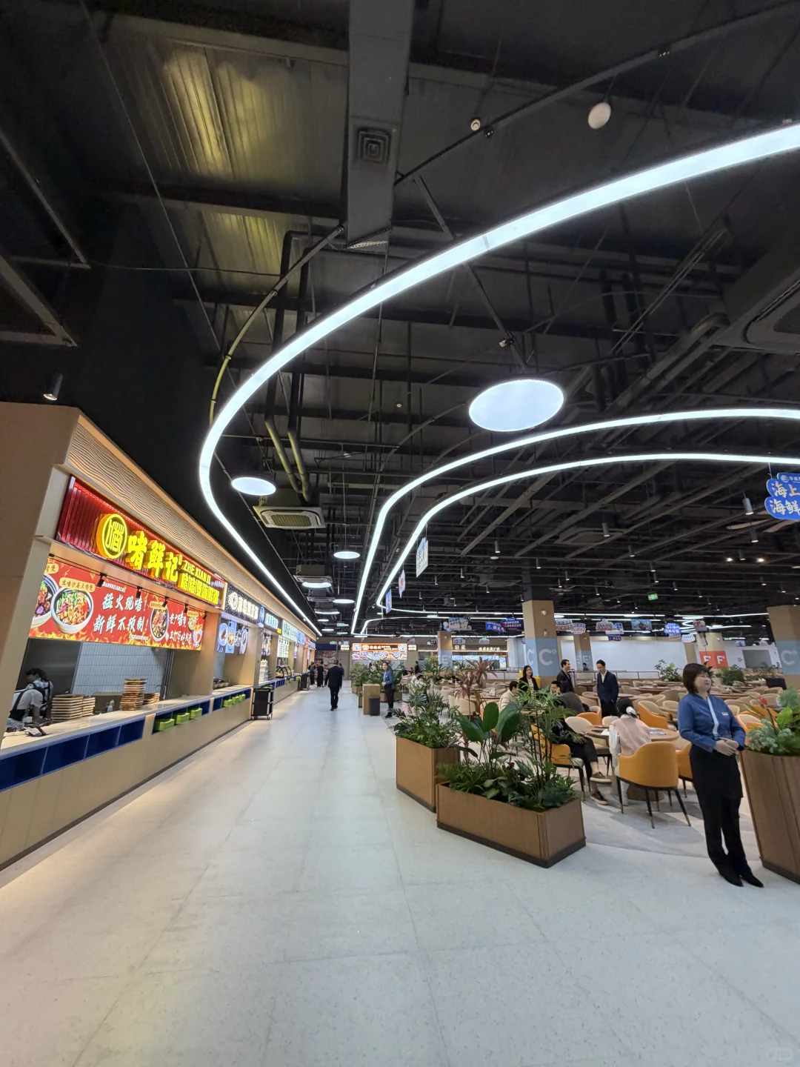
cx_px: 400
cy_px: 534
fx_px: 431
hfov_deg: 85.7
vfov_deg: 102.1
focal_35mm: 14
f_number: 2.2
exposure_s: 1/100
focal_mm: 2.22
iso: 250
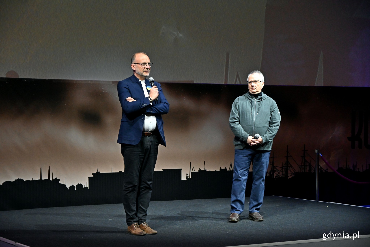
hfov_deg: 26.0
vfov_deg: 17.5
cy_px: 124
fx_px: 802
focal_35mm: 78
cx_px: 185
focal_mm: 52
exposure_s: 1/80
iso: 2500
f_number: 3.8
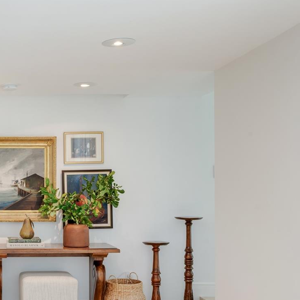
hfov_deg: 30.4
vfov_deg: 32.4
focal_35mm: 52
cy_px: 209
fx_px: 510
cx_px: -2
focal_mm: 28
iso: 125
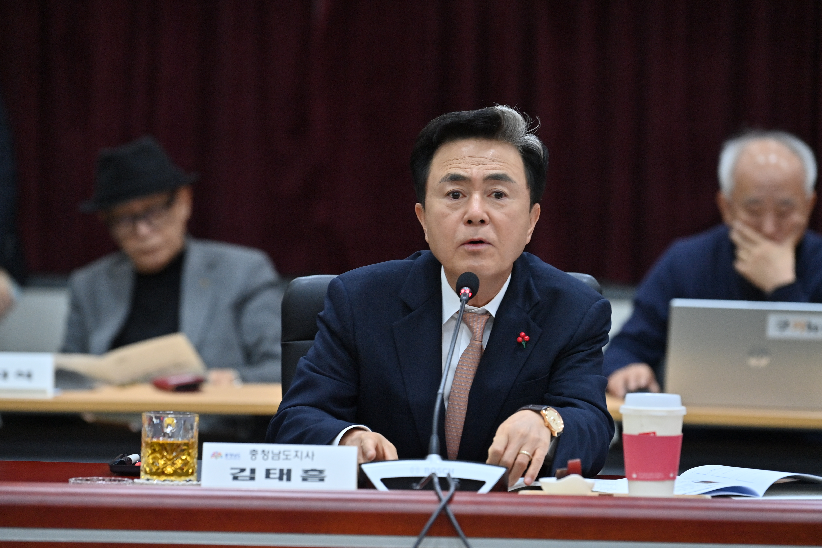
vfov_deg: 6.9
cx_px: 411
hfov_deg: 10.3
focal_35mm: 200
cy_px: 274
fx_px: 4566
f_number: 4
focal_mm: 200
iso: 1250
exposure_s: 1/200
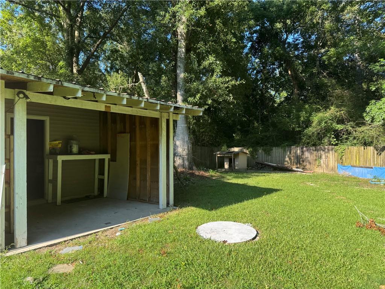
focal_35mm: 24
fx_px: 267
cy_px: 144
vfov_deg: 56.8
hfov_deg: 71.6
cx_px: 192
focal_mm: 6.76
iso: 80
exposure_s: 1/938
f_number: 1.78
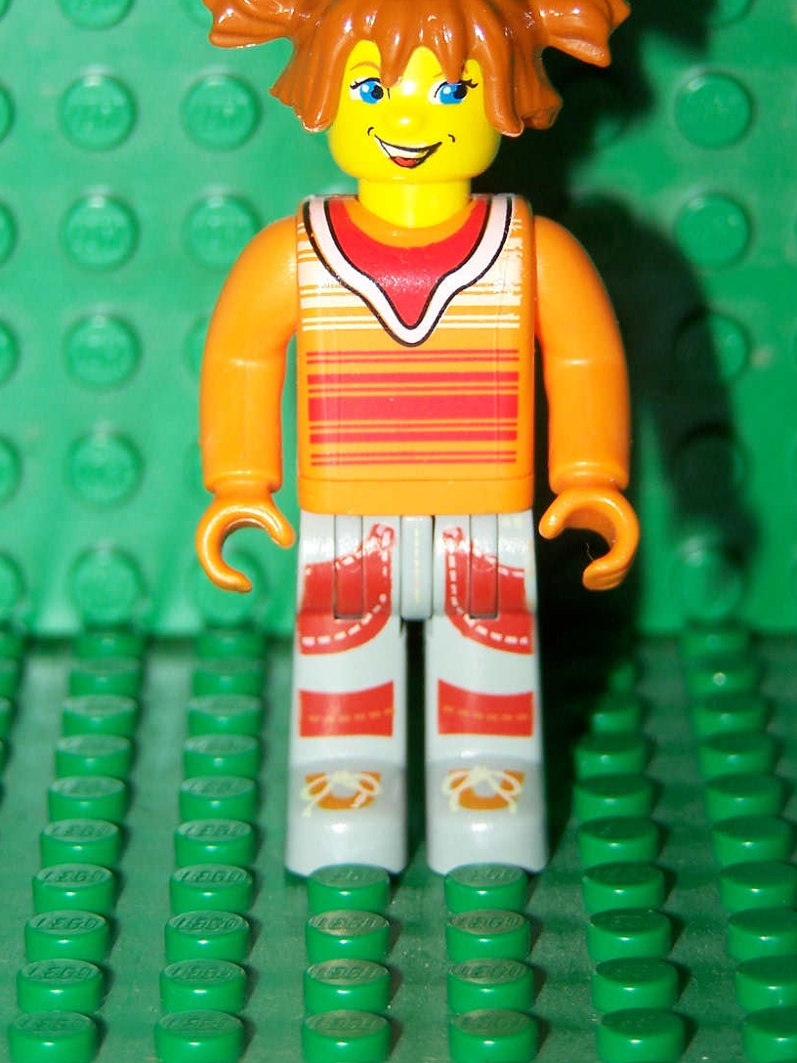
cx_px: 440
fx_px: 5403
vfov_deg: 11.2
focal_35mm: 176
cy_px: 368
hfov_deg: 8.4
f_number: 3.2
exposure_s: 1/100
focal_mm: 21.2
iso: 80
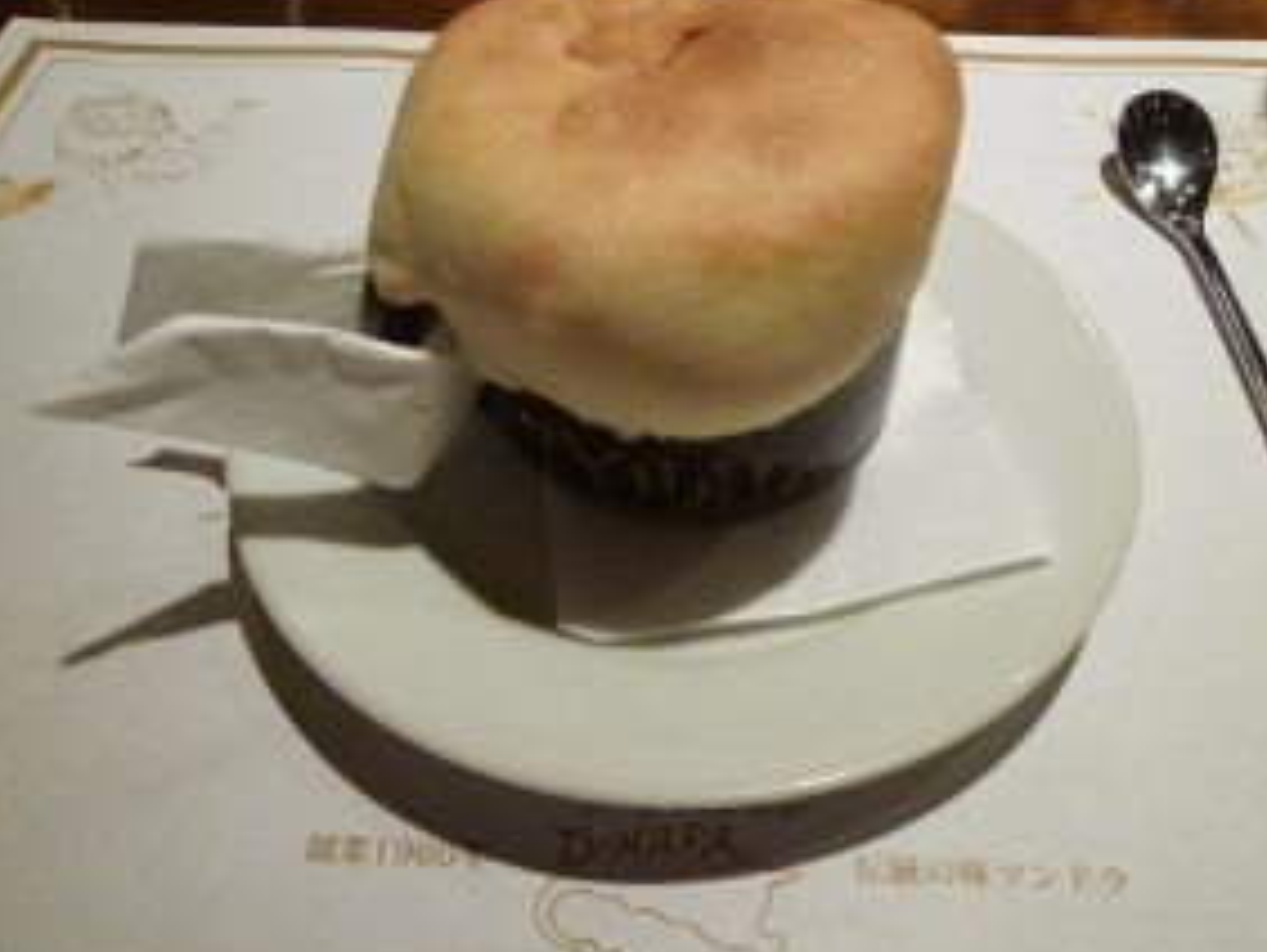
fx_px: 1136
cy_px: 451
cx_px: 625
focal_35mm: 31
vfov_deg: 45.5
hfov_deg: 58.3
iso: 400
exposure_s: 1/30
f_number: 2.8
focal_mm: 4.5
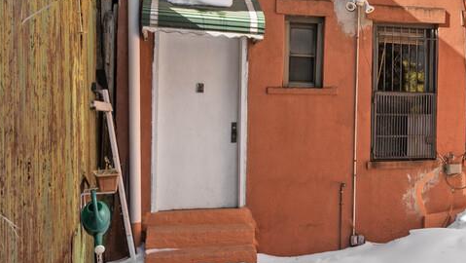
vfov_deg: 20.4
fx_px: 729
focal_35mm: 59
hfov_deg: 31.4
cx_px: 515
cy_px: 99
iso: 200
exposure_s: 1/50
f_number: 11
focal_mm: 12
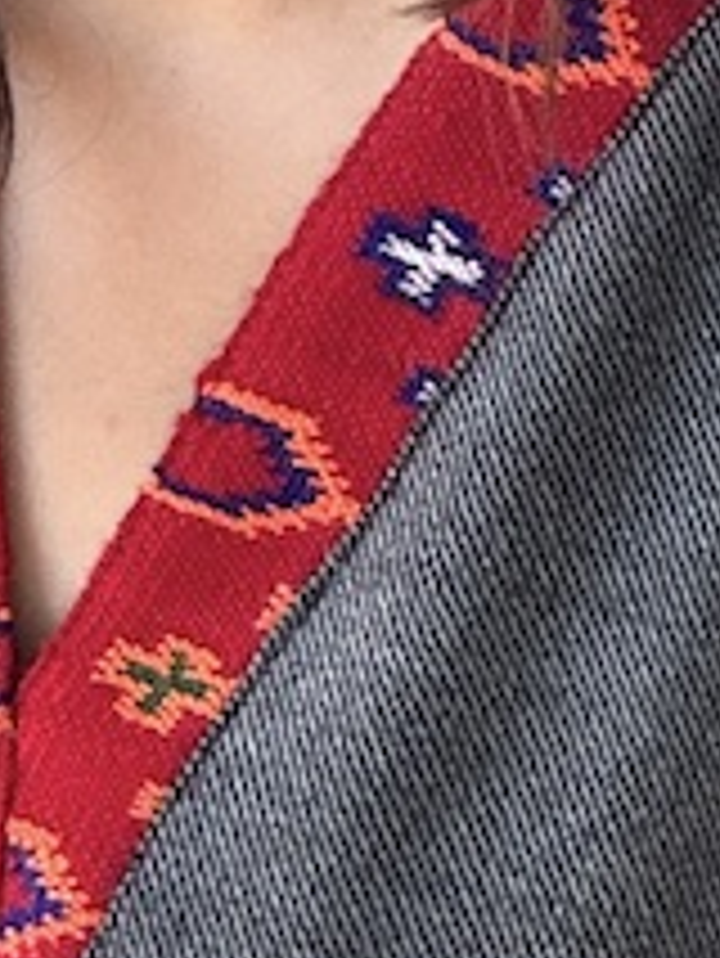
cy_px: 954
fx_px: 12800
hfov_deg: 3.2
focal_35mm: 462
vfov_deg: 4.3
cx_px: -558
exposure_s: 1/99
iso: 32
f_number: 2.8
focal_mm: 9
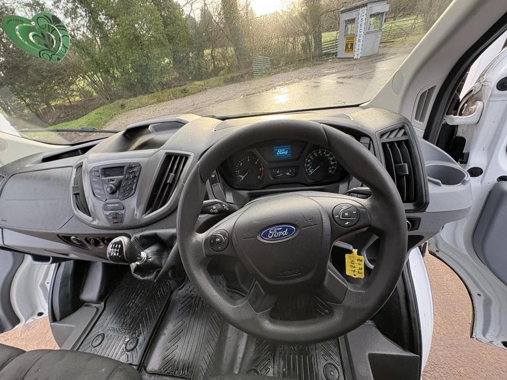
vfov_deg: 85.7
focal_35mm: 14
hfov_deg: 102.1
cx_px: 254
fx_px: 205
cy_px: 190
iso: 200
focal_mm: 2.22
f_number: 2.2
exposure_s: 1/102
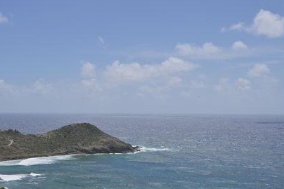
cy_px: 114
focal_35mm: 59
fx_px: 465
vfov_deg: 22.9
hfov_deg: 33.9
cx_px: 122
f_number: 13
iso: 320
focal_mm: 48
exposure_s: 1/1600
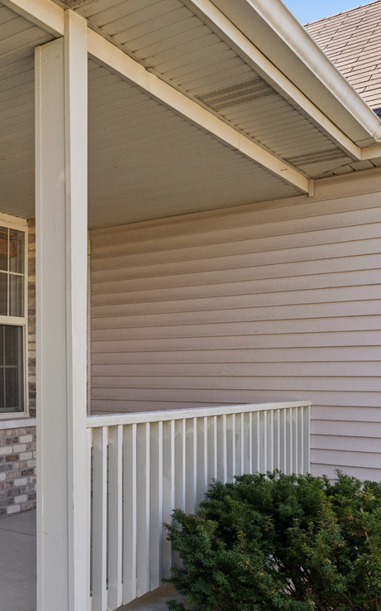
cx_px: -251
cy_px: 364
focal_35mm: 38
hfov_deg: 23.3
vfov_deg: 51.2
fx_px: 632
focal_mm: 17
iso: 200
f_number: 8
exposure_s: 1/200
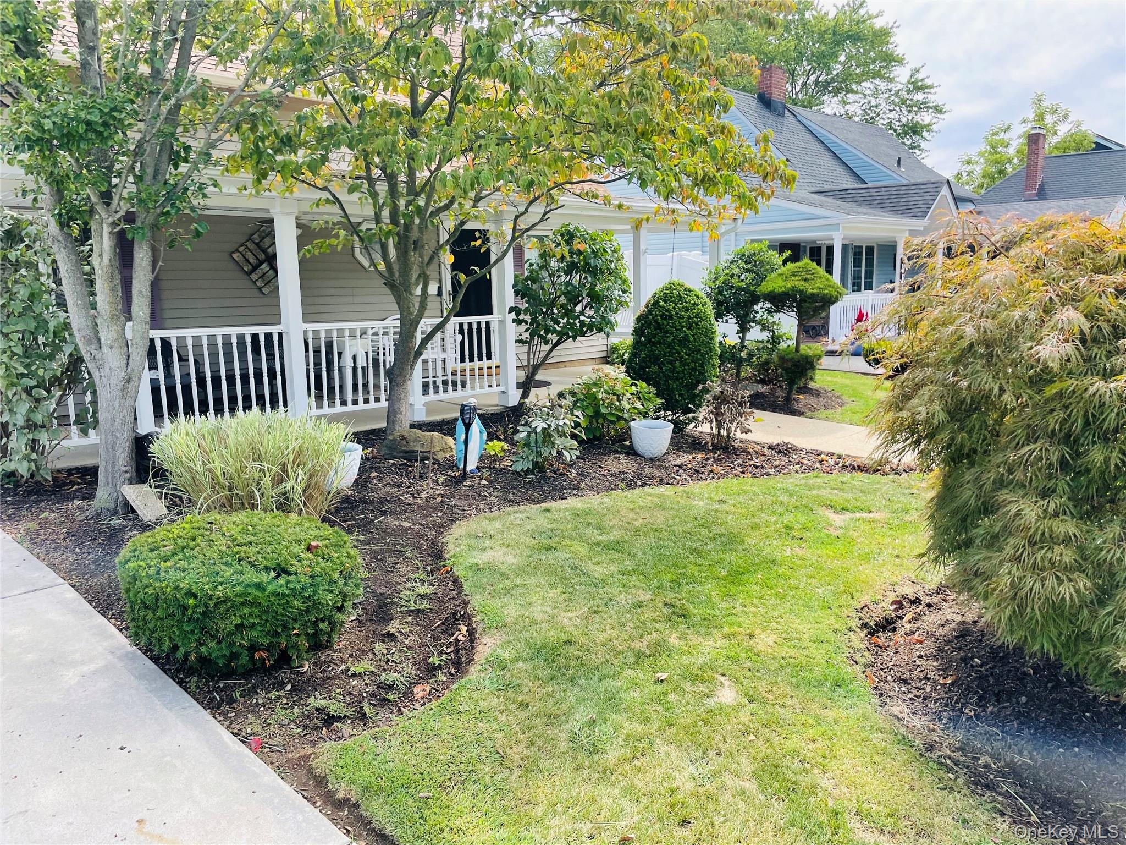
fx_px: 846
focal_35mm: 26
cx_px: 563
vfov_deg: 53.1
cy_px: 422
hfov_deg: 67.3
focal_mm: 4.2
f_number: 1.6
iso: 32
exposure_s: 1/725
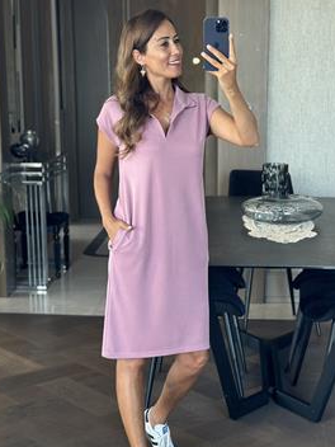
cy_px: 250
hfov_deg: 21.3
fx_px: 890
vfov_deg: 28.1
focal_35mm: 69
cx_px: 166
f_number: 1.78
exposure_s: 1/60
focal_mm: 6.86
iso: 125
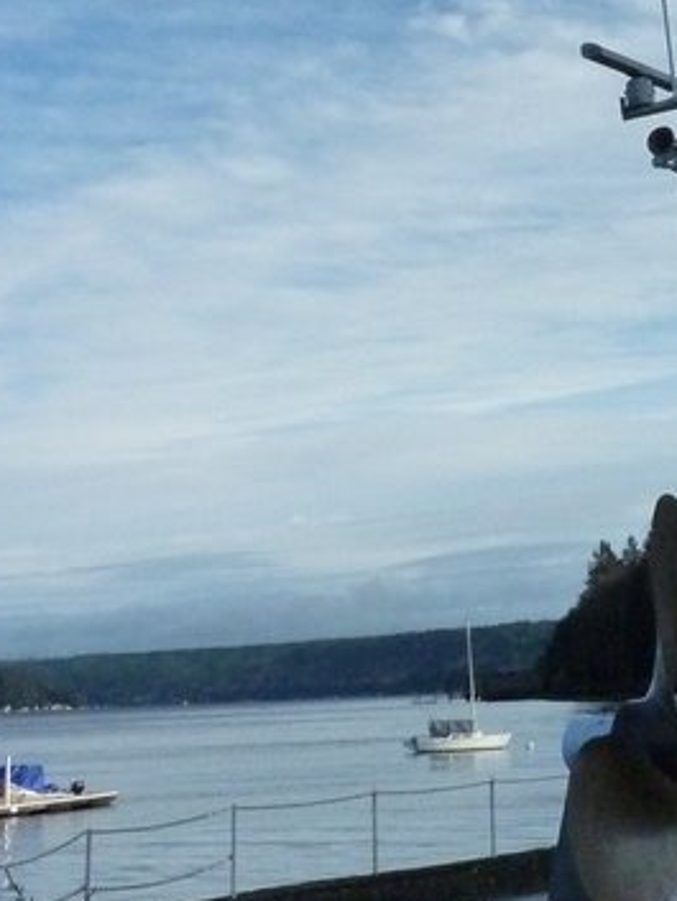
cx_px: 651
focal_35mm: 77
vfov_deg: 24.8
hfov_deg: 18.7
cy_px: 158
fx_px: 2007
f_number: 6.3
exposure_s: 1/2000
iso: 800
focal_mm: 4.7
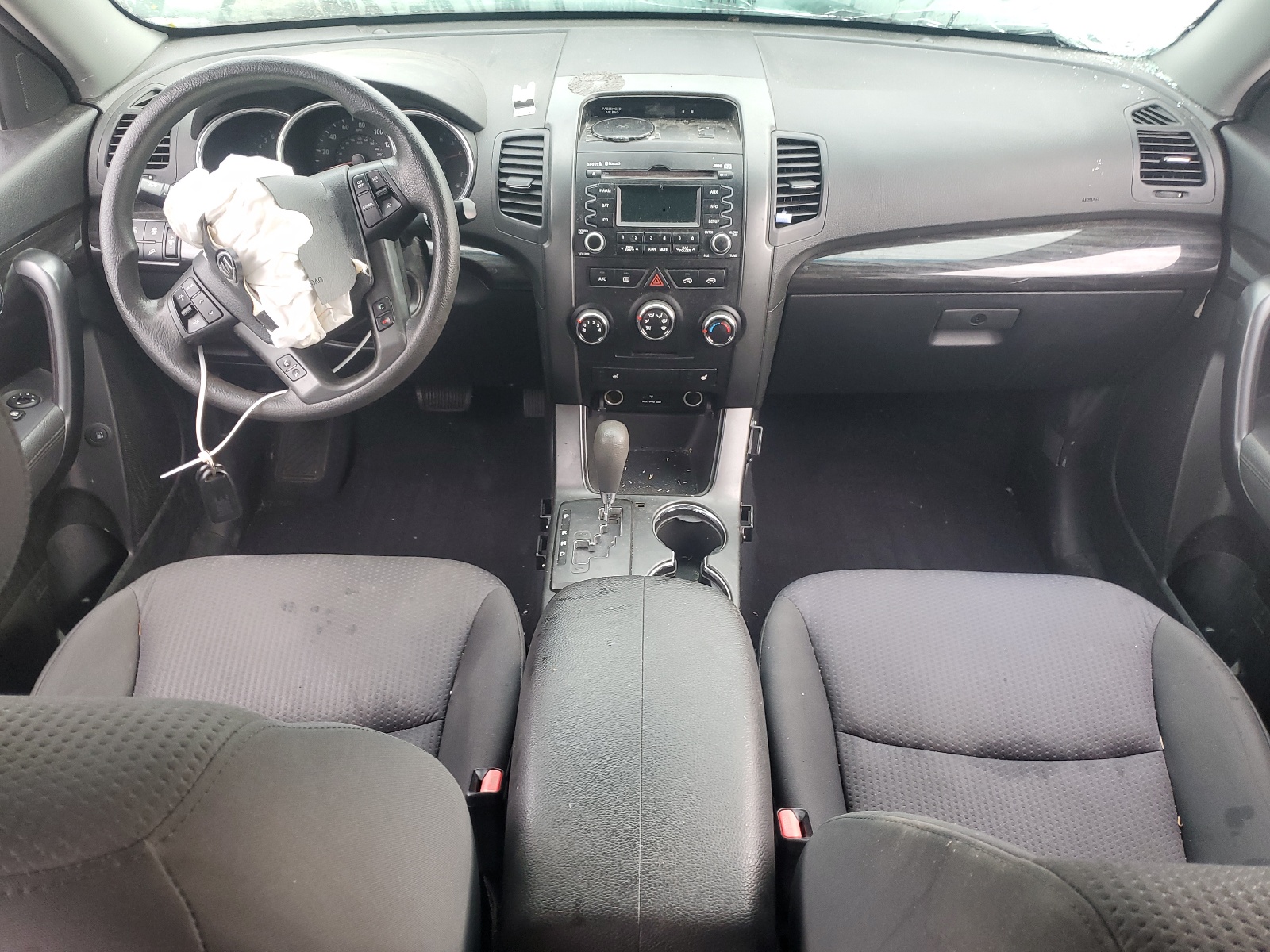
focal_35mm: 26
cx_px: 635
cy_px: 476
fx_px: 954
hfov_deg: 67.3
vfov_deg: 53.1
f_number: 1.5
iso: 80
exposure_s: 1/60.2
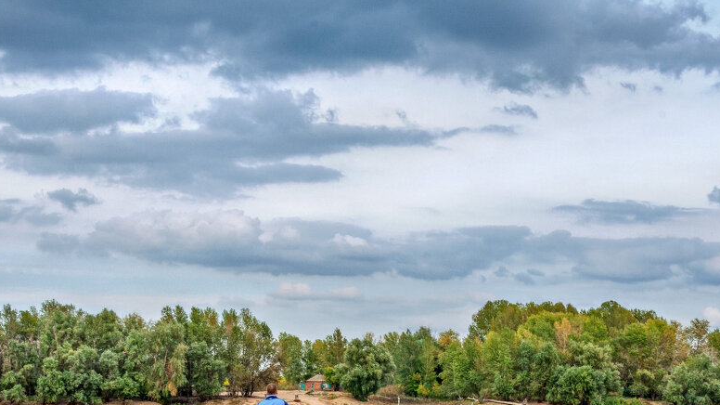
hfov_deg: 31.0
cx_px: 413
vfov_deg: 17.5
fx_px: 1298
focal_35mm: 68
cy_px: 354
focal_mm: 28
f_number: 20
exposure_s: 1/50
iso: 200
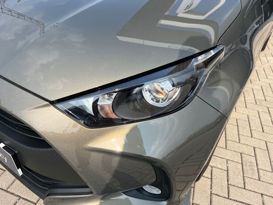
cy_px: 102
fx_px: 205
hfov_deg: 67.3
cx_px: 136
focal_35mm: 26
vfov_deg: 53.1
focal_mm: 5.1
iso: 50
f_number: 1.6
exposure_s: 1/2222
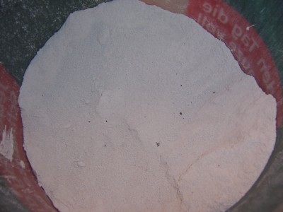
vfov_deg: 42.9
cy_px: 106
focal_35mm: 33
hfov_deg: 55.4
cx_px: 142
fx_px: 270
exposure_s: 1/60
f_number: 2.8
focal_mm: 5.5
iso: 80
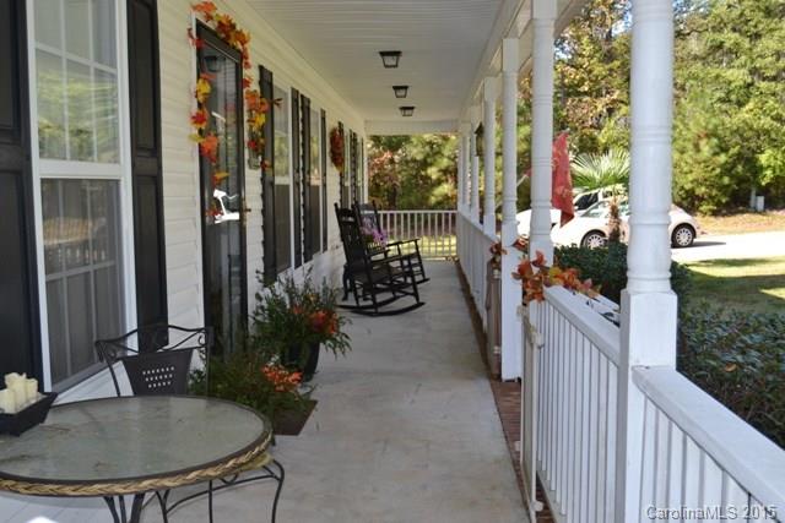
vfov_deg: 36.9
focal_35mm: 36
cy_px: 262
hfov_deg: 53.1
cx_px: 392
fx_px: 785
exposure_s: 1/160
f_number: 4
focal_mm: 24
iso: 100
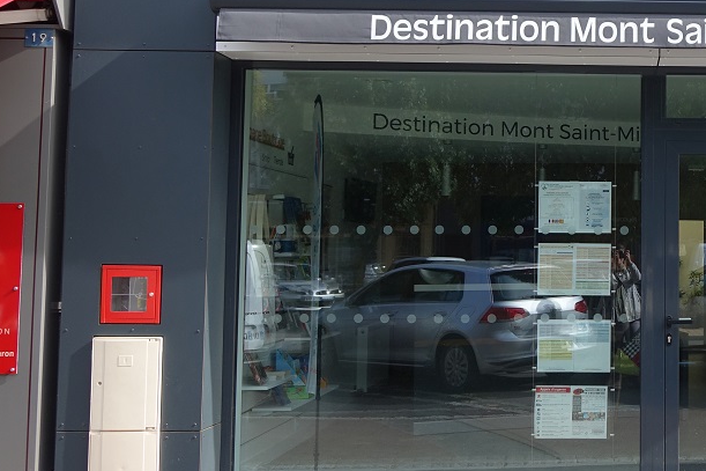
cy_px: 182
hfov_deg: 32.6
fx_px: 1117
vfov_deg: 23.7
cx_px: 685
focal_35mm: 57
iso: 125
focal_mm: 10.49
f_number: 4
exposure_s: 1/320
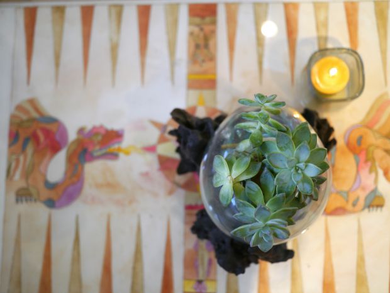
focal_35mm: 40
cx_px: 195
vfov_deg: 36.0
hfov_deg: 46.8
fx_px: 451
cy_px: 146
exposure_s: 1/60
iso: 250
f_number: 1.7
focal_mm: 20
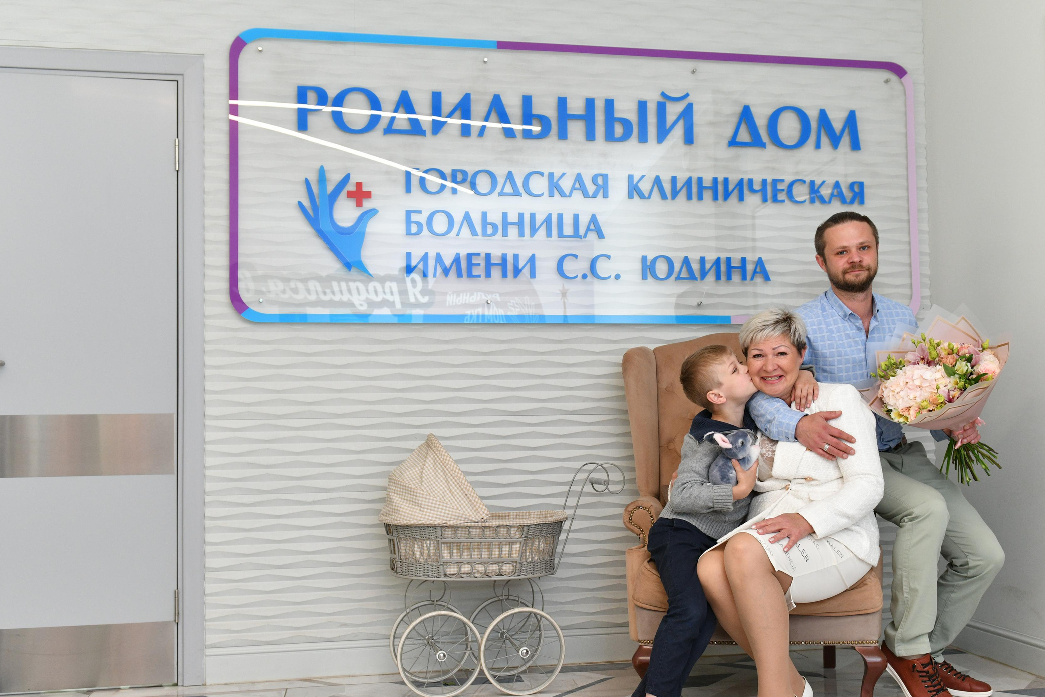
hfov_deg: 50.6
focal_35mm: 38
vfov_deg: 35.0
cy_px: 391
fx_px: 1103
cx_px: 561
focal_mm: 31
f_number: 4.5
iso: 1250
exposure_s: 1/200
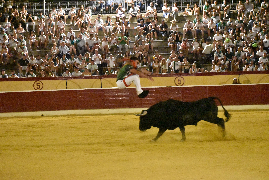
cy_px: 90
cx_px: 134
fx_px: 874
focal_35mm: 117
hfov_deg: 17.5
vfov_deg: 11.7
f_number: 5
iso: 25600
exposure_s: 1/400
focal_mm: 78
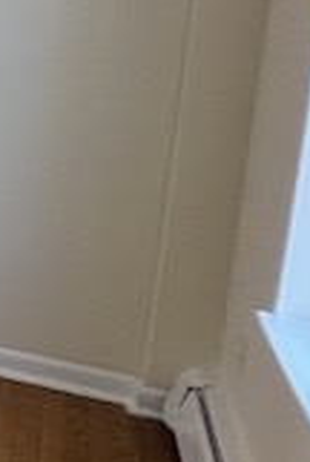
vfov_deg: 29.2
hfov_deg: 9.2
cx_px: -807
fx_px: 862
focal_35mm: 67
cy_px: 77
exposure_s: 1/120
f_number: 1.8
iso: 100
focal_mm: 1.57
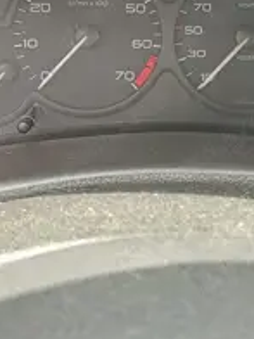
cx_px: 175
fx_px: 538
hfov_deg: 26.4
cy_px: 31
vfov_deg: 33.1
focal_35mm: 55
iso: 604
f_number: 1.9
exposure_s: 1/100
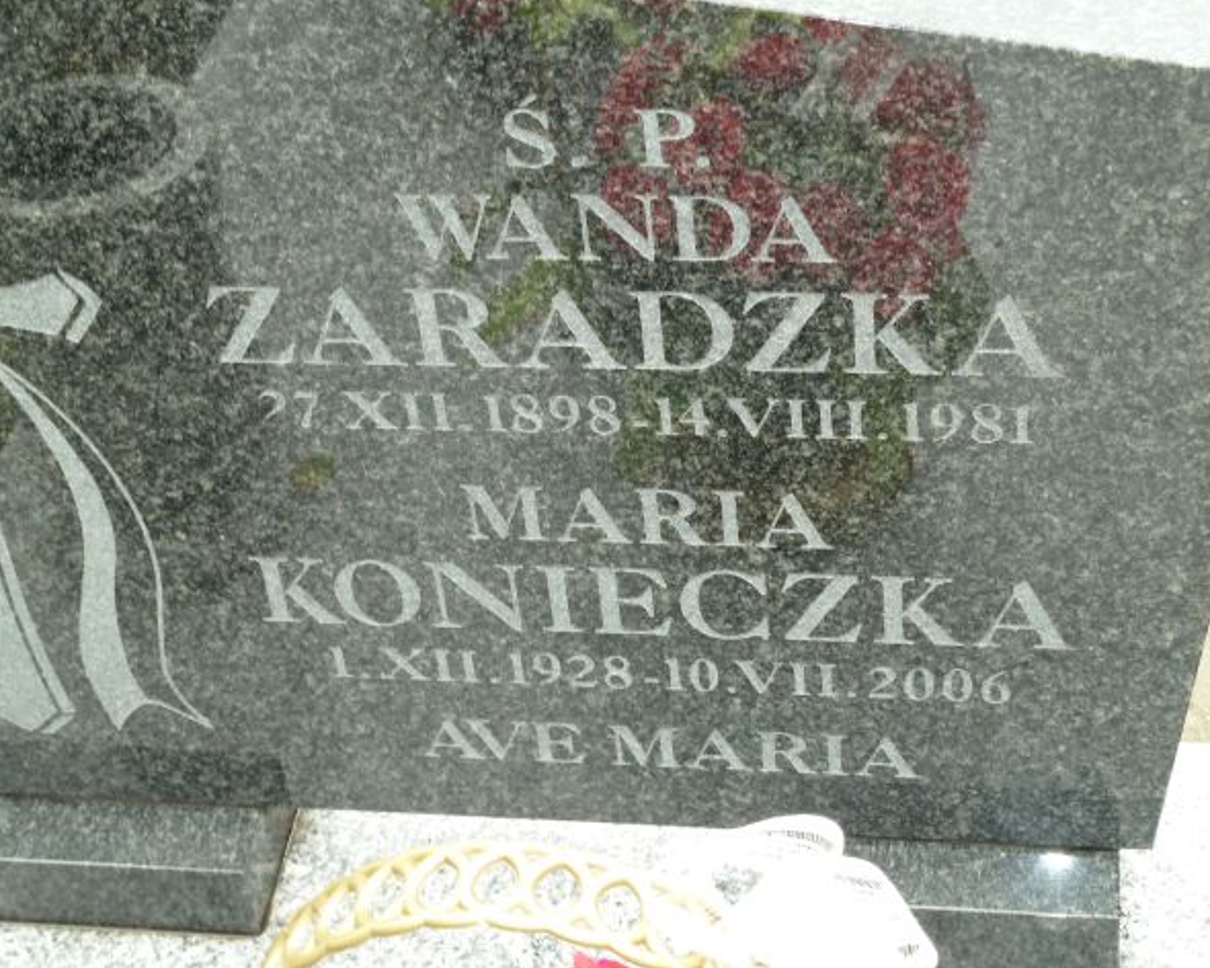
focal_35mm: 71
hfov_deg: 26.8
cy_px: 478
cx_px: 574
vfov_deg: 21.6
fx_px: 2543
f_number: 4.1
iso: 100
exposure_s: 1/30
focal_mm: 11
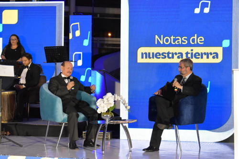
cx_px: 120
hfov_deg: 24.6
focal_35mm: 82
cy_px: 80
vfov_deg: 16.5
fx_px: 547
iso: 4000
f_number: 6.3
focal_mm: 55
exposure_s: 1/100
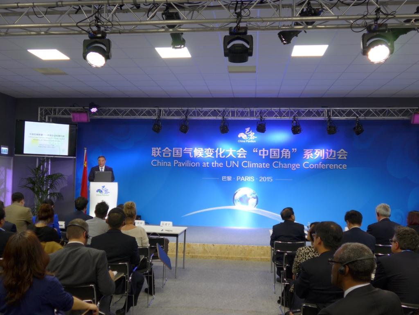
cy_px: 158
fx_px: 399
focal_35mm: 33
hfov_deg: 55.4
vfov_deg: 42.9
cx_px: 210
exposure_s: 1/30
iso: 80
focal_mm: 7
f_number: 2.3
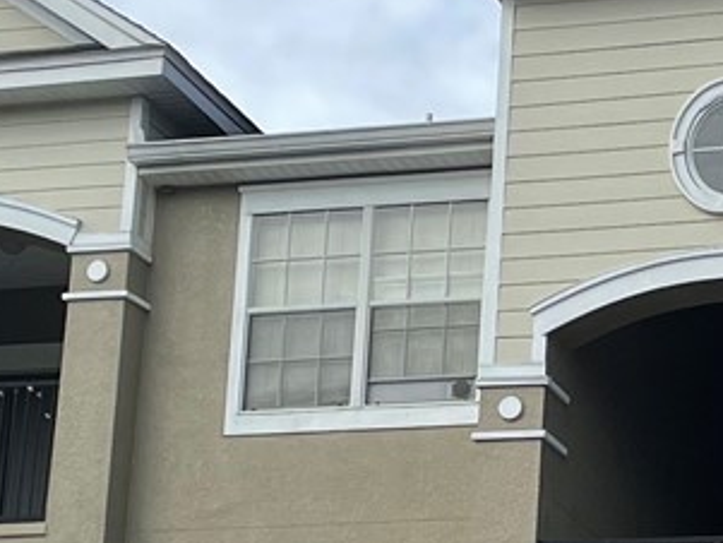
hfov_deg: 14.2
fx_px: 2883
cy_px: 637
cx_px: 598
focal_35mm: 138
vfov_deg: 10.6
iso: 32
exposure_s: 1/2257
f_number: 1.6
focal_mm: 4.2
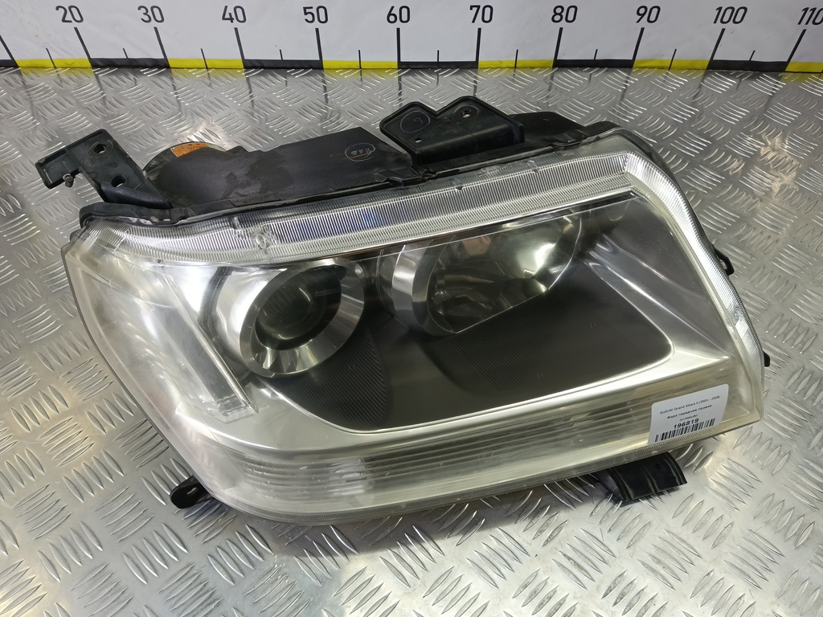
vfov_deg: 58.9
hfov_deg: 73.9
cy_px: 308
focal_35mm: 23
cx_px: 412
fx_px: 547
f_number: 1.6
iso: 115
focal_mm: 4.11
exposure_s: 1/50
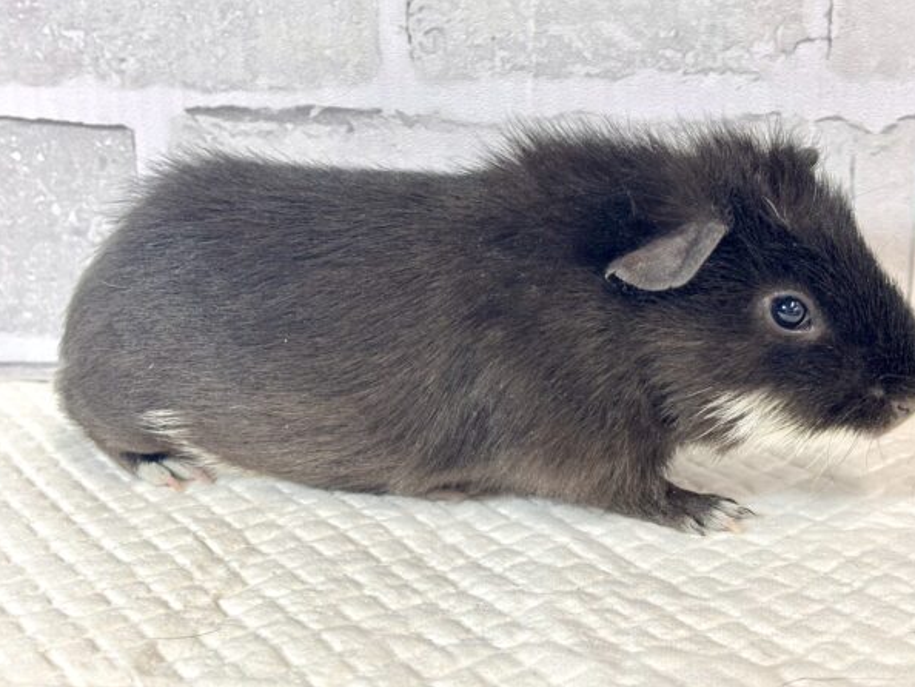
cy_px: 319
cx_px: 488
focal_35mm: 56
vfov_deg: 26.1
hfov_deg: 34.3
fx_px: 1481
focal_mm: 5.96
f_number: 1.6
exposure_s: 1/50
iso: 64
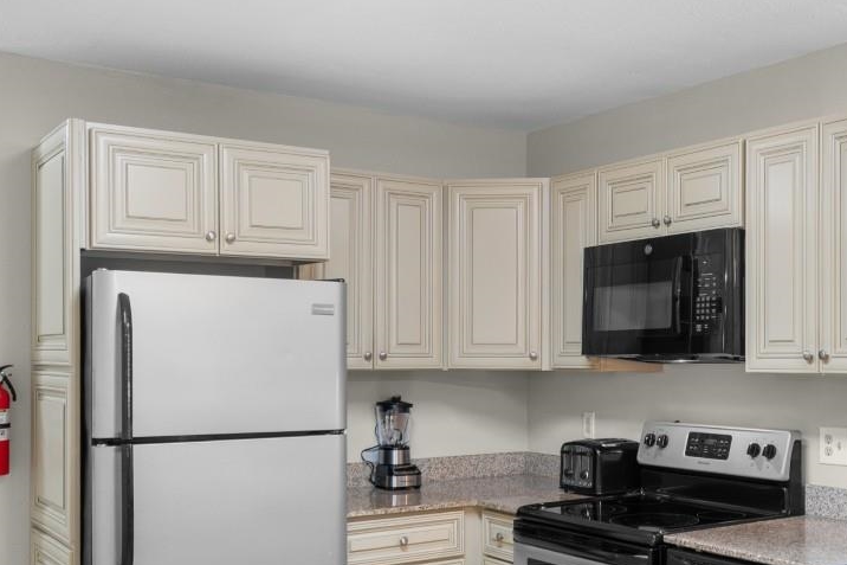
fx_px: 1011
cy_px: 320
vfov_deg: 31.1
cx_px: 629
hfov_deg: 44.0
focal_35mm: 43
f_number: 5
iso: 100
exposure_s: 1/6
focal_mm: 13
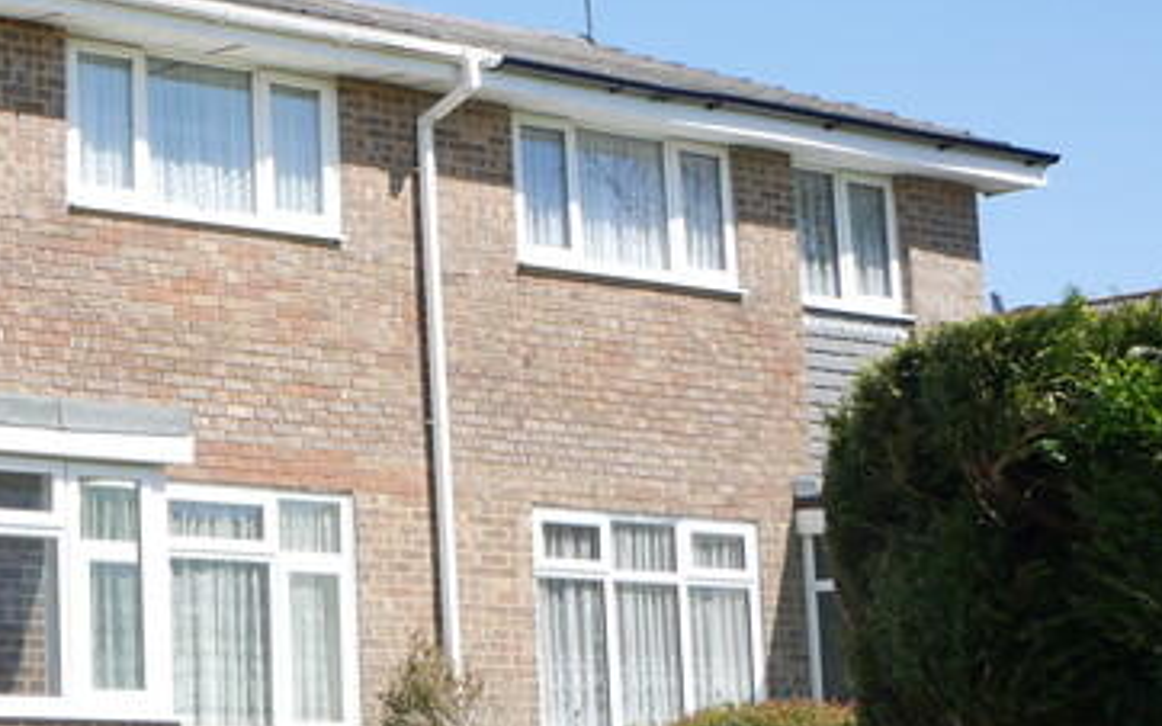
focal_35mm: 90
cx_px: -340
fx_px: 2849
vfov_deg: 14.5
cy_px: 297
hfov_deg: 21.0
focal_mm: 15
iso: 200
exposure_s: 1/320
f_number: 7.1
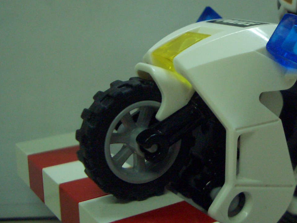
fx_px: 498
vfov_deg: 25.0
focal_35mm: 58
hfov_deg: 32.2
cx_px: 243
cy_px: 68
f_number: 2.6
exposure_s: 1/60
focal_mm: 5.8
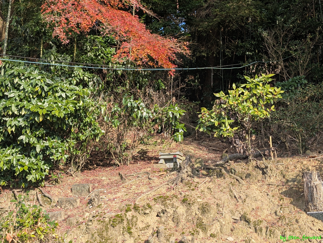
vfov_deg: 29.7
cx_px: 162
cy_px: 122
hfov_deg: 38.9
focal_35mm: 49
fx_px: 458
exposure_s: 1/251
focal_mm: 6.9
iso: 20
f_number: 1.68
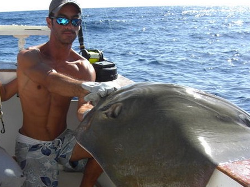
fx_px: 382
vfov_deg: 27.4
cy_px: 120
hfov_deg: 35.8
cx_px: 79
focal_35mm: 53
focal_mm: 7.9
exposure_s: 1/500
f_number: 4
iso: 80
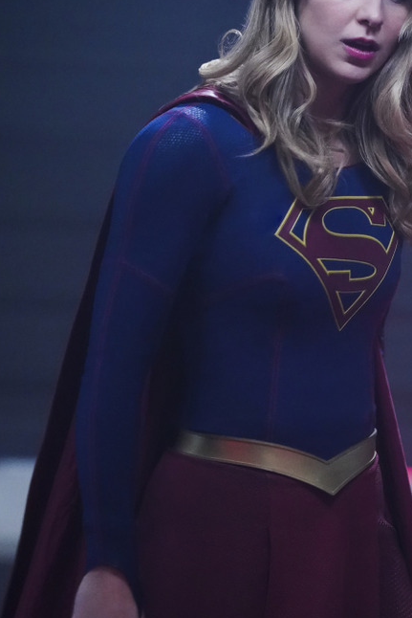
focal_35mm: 315
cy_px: 310
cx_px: 324
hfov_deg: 4.4
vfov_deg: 6.5
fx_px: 5404
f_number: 4
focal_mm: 174
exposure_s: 1/100
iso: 8000
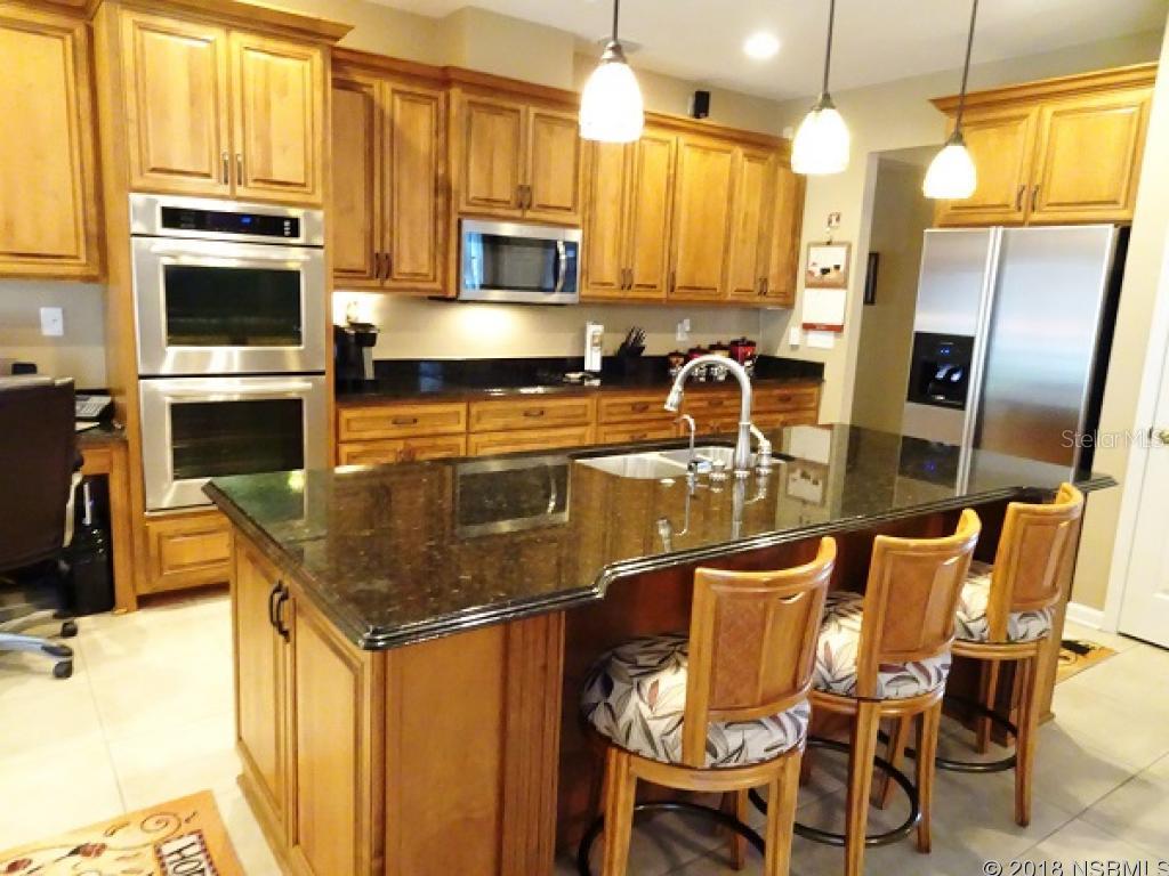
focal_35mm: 24
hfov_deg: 71.6
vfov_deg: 56.8
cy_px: 438
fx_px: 810
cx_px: 584
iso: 2500
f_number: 3.5
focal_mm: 4.1
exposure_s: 1/30
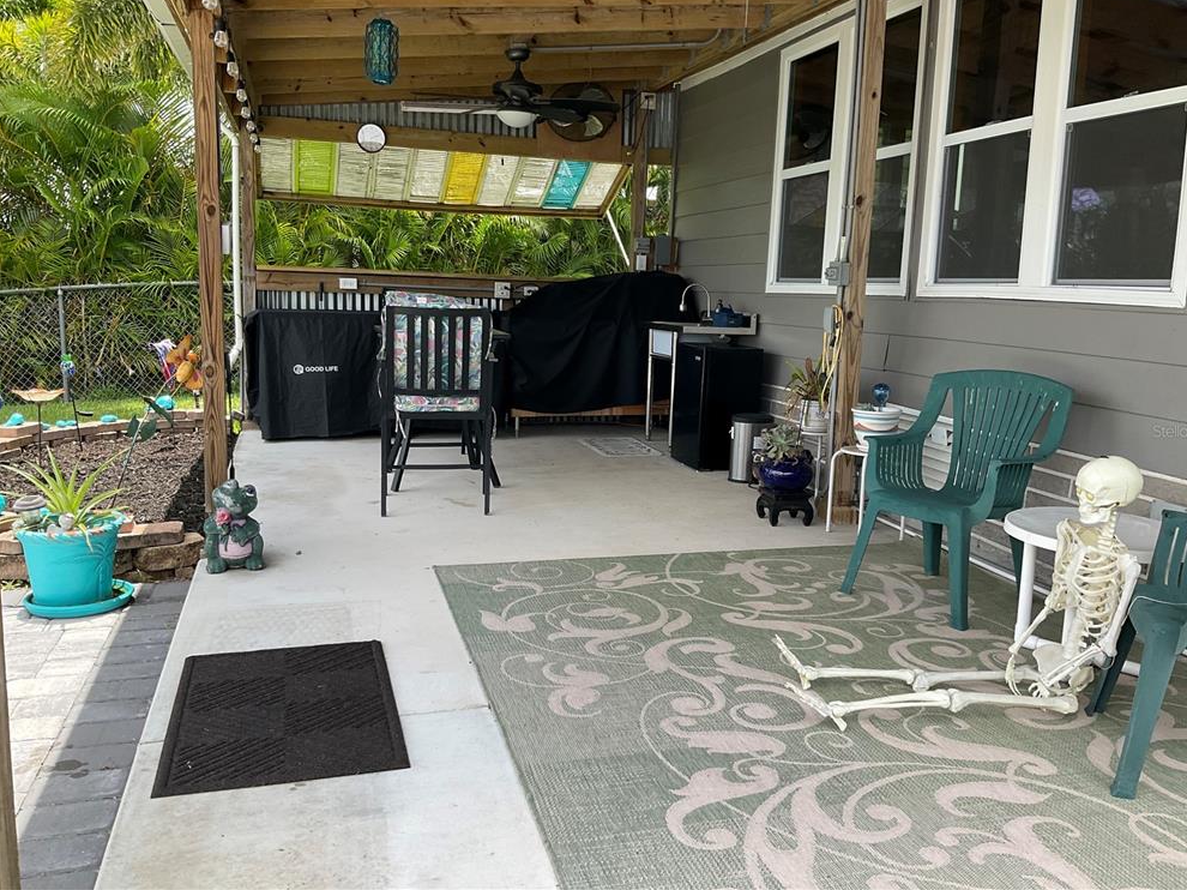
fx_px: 1028
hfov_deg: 60.0
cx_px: 611
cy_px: 431
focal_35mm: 30
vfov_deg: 46.8
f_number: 1.8
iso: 16
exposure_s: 1/412
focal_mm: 3
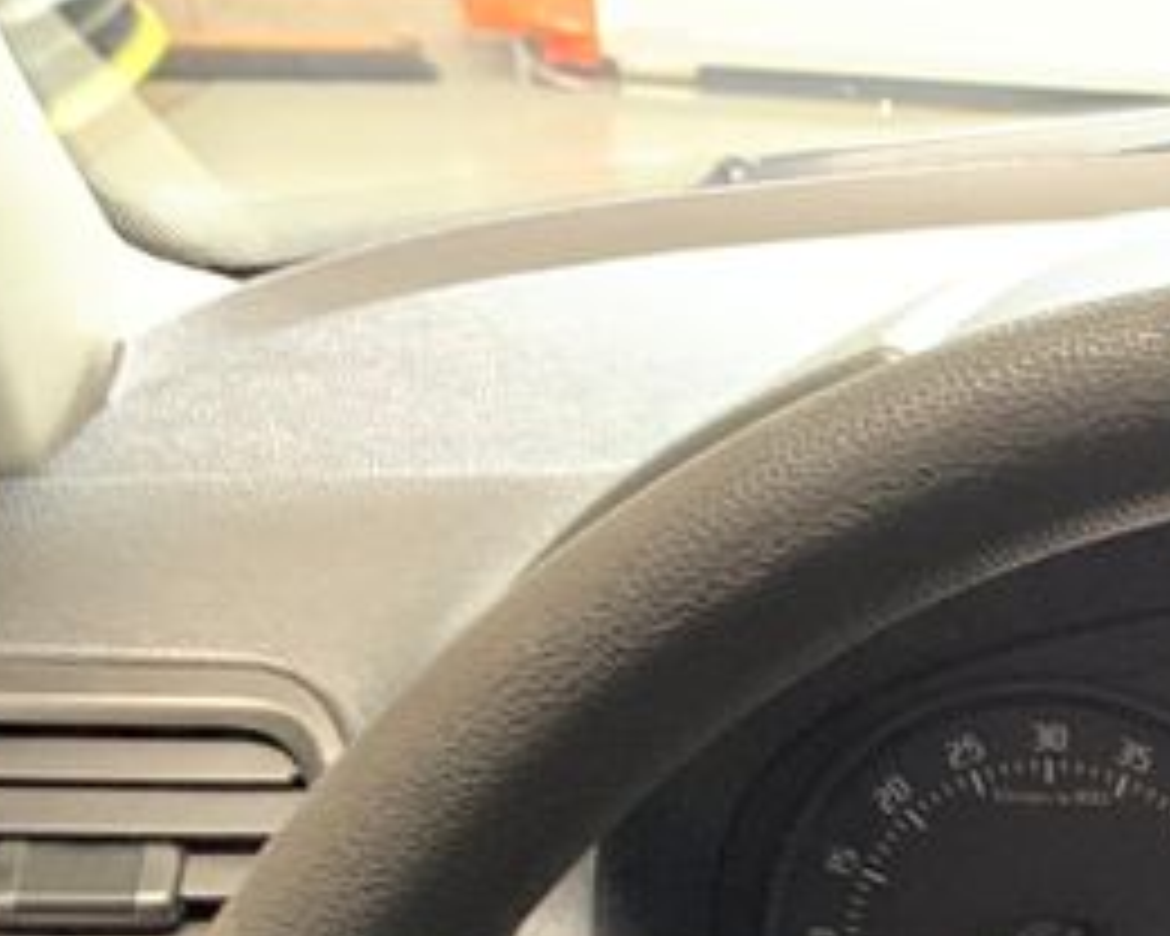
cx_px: 2164
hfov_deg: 16.0
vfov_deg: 14.0
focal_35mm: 100
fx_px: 3463
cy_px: 1575
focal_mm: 4.25
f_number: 1.8
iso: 400
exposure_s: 1/34
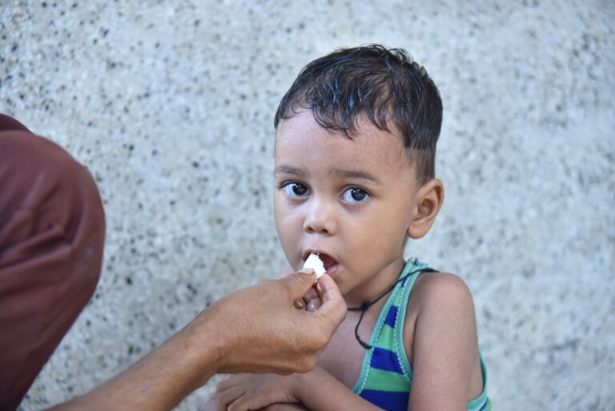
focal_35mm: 120
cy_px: 206
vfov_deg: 11.4
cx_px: 308
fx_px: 2051
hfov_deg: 17.1
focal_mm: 120
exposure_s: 1/125
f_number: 4.5
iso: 1600
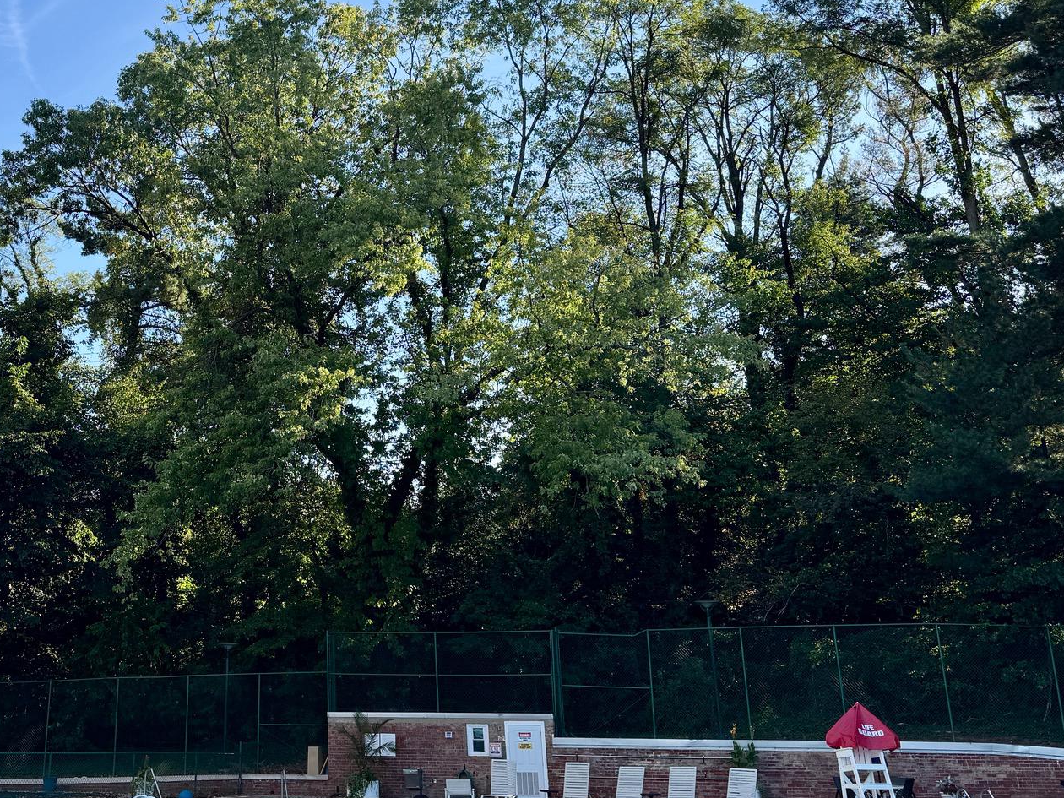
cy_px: 334
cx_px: 274
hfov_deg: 46.3
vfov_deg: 36.7
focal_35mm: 39
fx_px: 1199
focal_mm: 6.76
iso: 80
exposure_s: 1/1923
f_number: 1.78
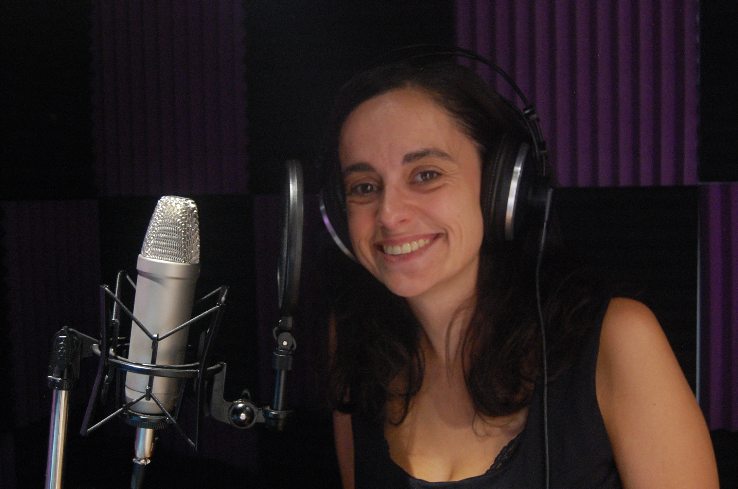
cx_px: 369
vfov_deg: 31.8
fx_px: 860
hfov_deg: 46.5
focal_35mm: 42
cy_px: 244
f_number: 4.2
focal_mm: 28
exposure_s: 1/10
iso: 1600
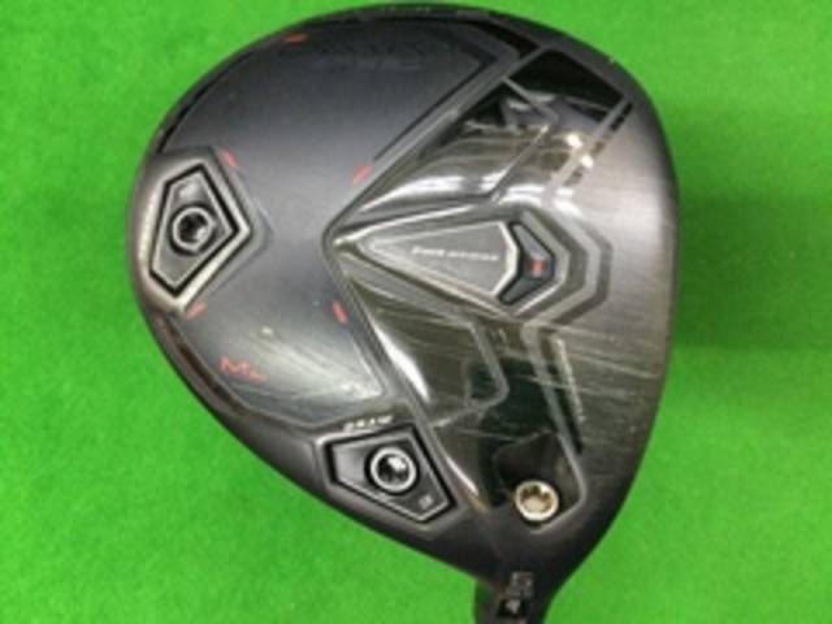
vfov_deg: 45.4
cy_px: 312
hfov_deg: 58.4
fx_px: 745
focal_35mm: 31
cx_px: 416
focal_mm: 3.3
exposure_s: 1/30
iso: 200
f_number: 2.4
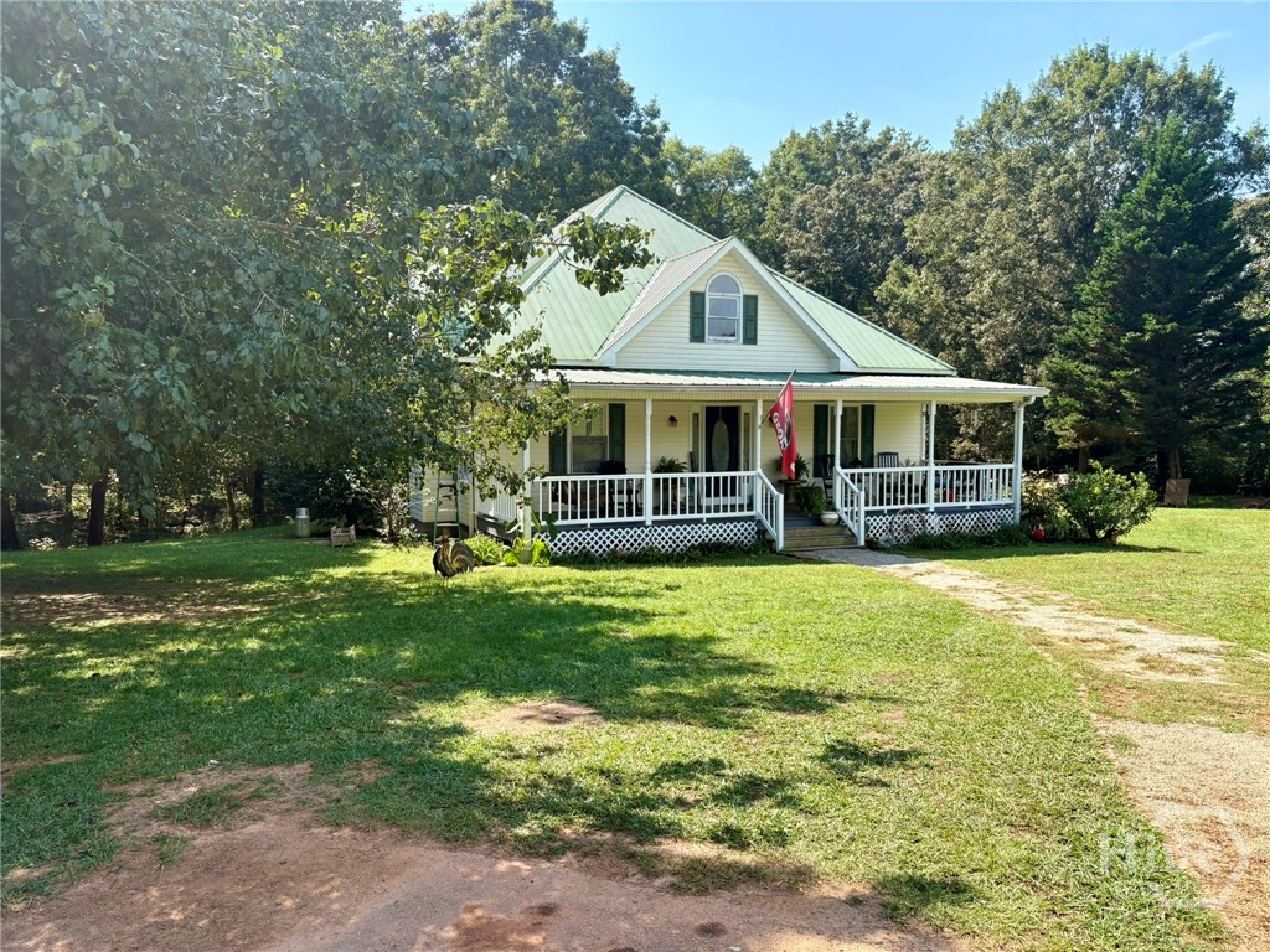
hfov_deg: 67.3
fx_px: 954
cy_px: 476
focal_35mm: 26
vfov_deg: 53.1
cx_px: 635
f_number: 1.6
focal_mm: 5.96
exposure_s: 1/1550
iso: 64
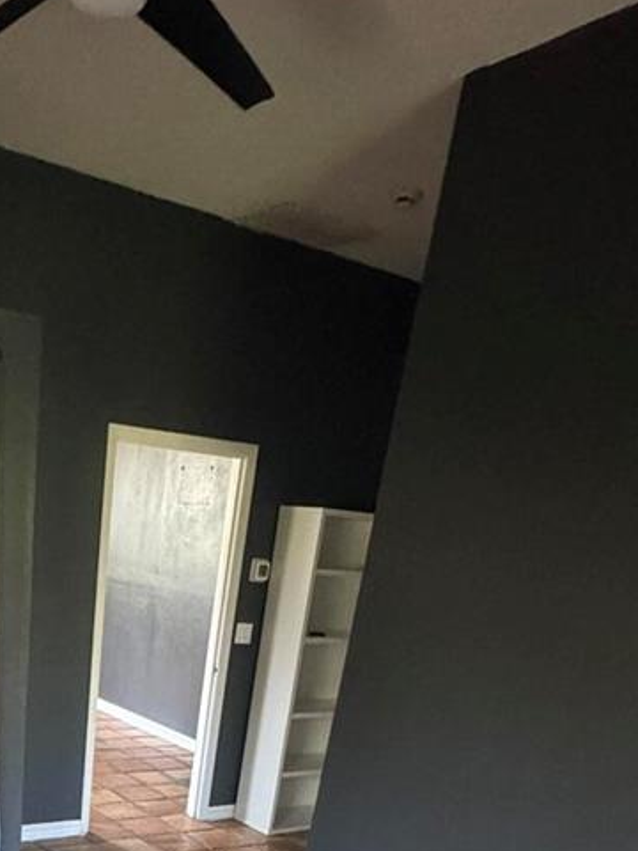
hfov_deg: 38.8
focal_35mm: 35
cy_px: 933
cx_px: 108
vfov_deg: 41.9
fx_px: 860
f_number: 2.2
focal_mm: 2.22
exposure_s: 1/60
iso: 1000
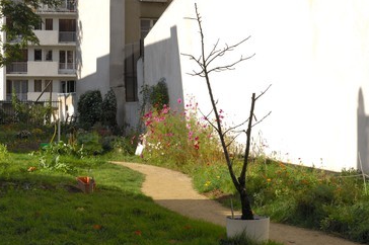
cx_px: 169
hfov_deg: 30.5
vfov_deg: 20.6
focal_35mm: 66
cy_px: 121
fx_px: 676
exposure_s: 1/125
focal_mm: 38
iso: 160
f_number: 12
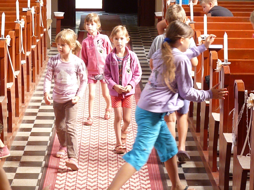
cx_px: 127
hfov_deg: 15.3
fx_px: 947
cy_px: 95
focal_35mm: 129
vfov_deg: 11.5
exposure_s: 1/100
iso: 800
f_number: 3.6
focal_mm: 23
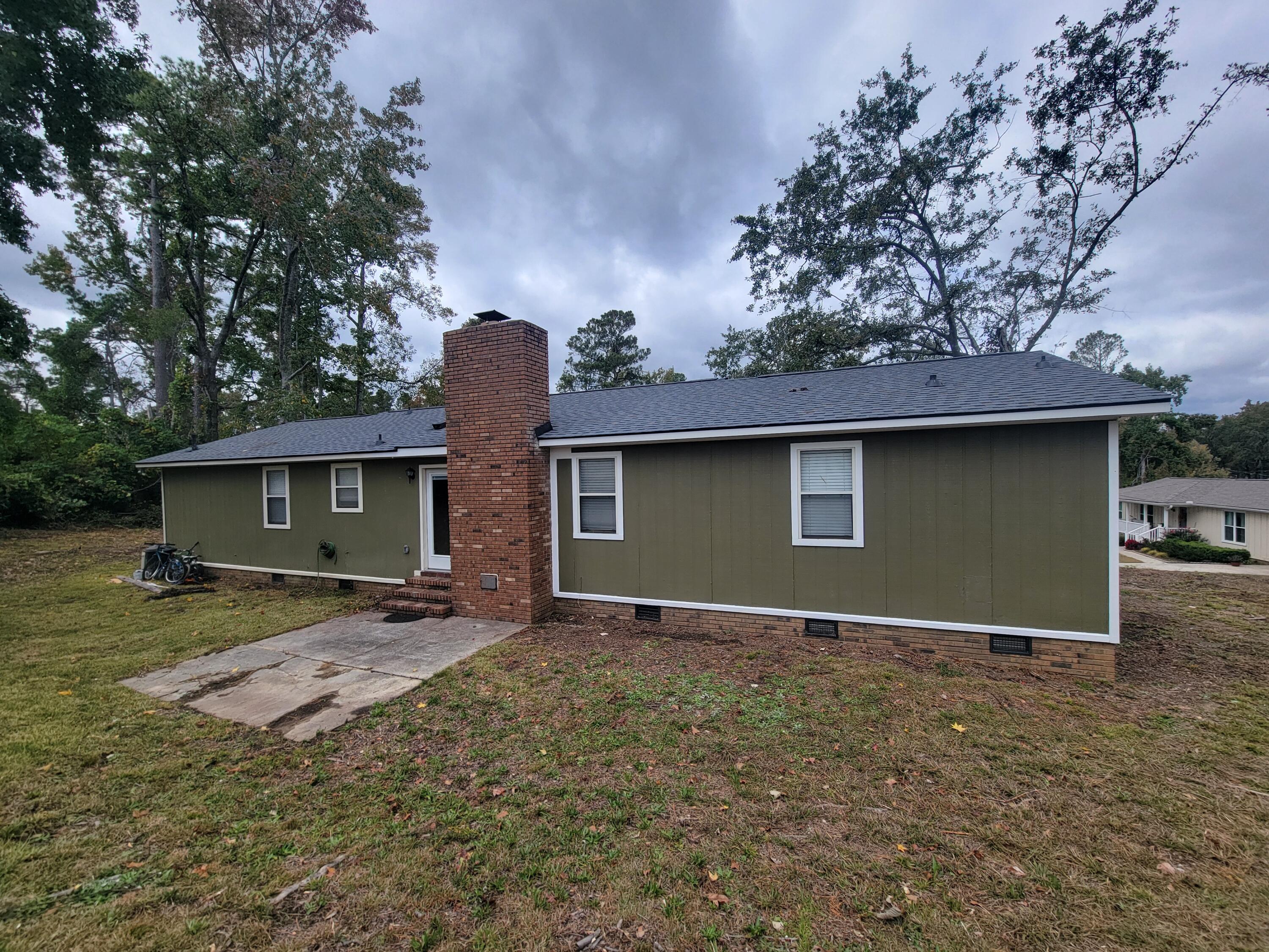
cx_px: 634
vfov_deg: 89.9
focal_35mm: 13
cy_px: 476
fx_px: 477
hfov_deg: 106.2
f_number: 2.2
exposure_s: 1/1151
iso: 50
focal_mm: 2.2
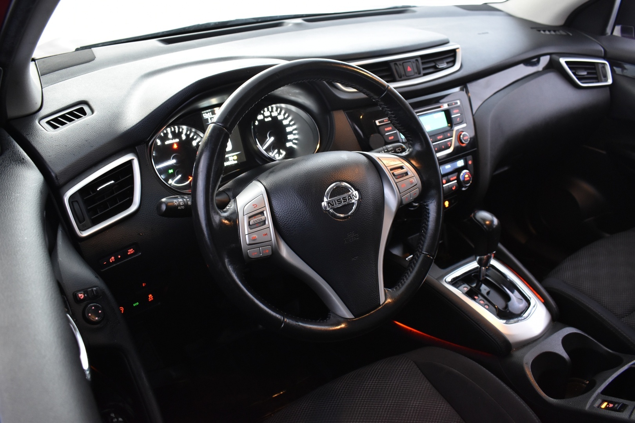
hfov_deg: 61.9
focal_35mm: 30
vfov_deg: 43.6
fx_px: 529
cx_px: 318
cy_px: 212
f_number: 5
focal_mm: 20
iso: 1250
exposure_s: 1/8
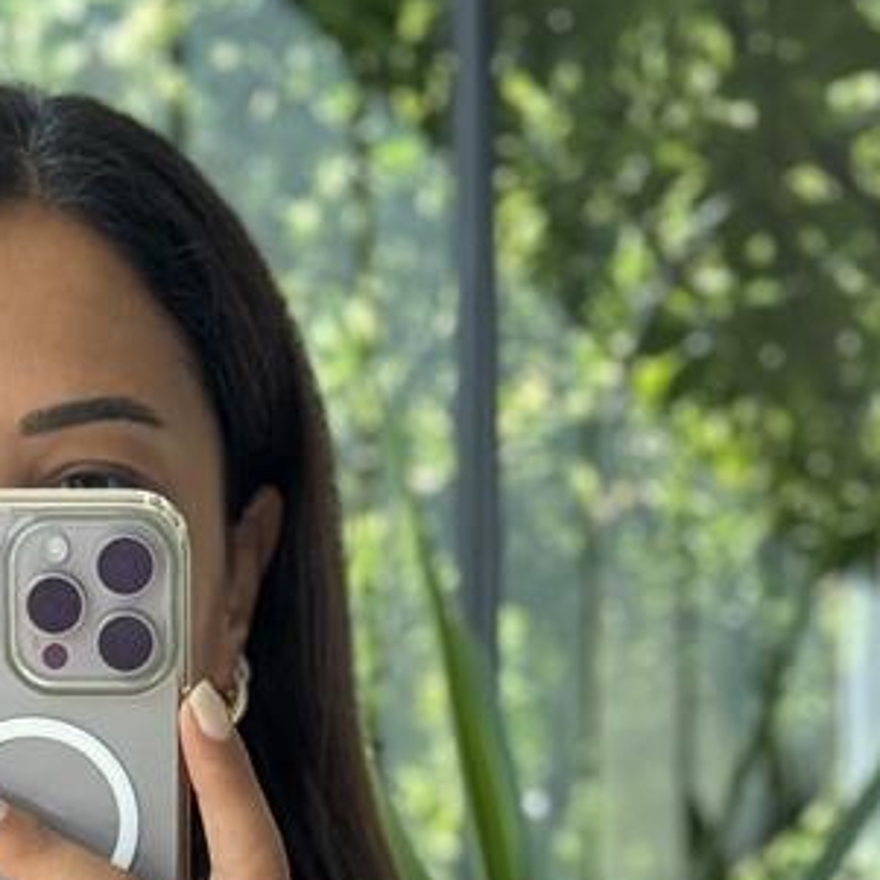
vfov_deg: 8.6
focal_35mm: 188
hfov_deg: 9.3
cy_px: 1937
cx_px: 120
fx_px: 5407
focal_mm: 6.76
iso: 64
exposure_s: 1/197
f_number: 1.78
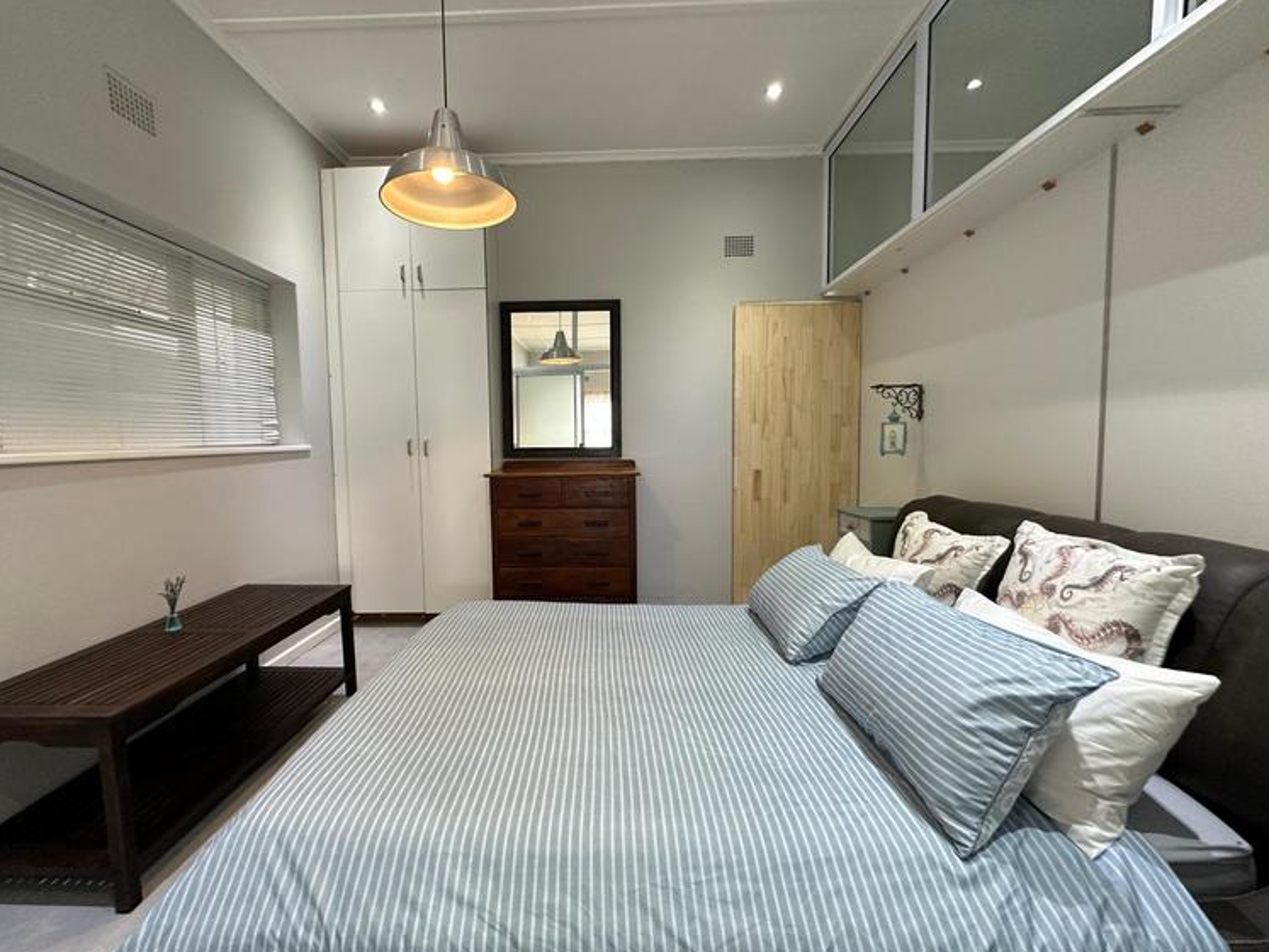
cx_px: 596
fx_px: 550
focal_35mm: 15
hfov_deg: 98.1
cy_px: 479
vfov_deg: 81.7
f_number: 2.2
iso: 250
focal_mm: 2.22
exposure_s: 1/50
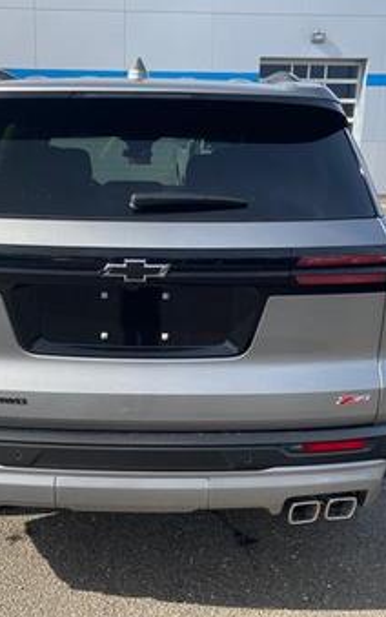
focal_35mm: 41
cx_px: 131
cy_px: 326
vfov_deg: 48.2
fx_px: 690
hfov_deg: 31.0
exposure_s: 1/537
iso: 32
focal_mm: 4.2
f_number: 1.6
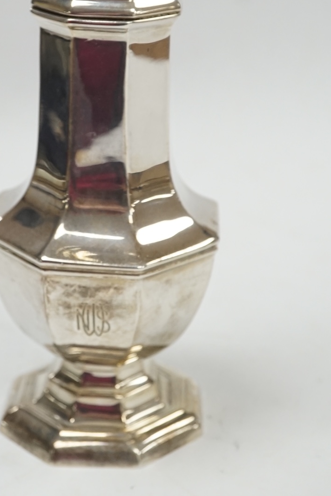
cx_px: 116
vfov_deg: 24.3
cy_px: 156
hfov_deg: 16.4
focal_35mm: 83
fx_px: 1145
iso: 1000
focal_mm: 30
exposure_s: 1/200
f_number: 9
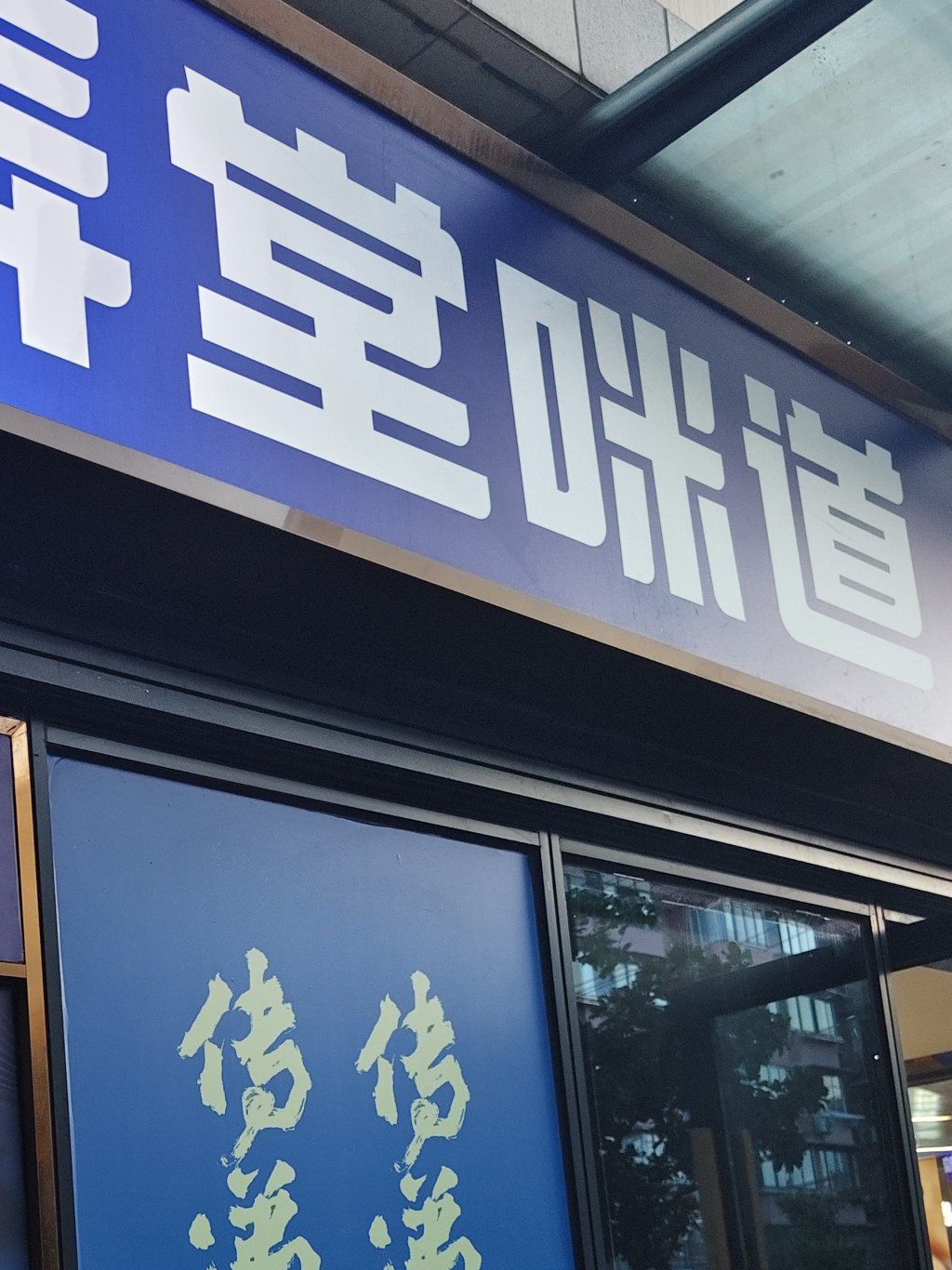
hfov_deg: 30.8
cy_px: 1081
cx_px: 202
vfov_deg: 39.0
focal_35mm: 46
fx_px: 1687
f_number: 1.75
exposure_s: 1/50.3
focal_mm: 8.67
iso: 130
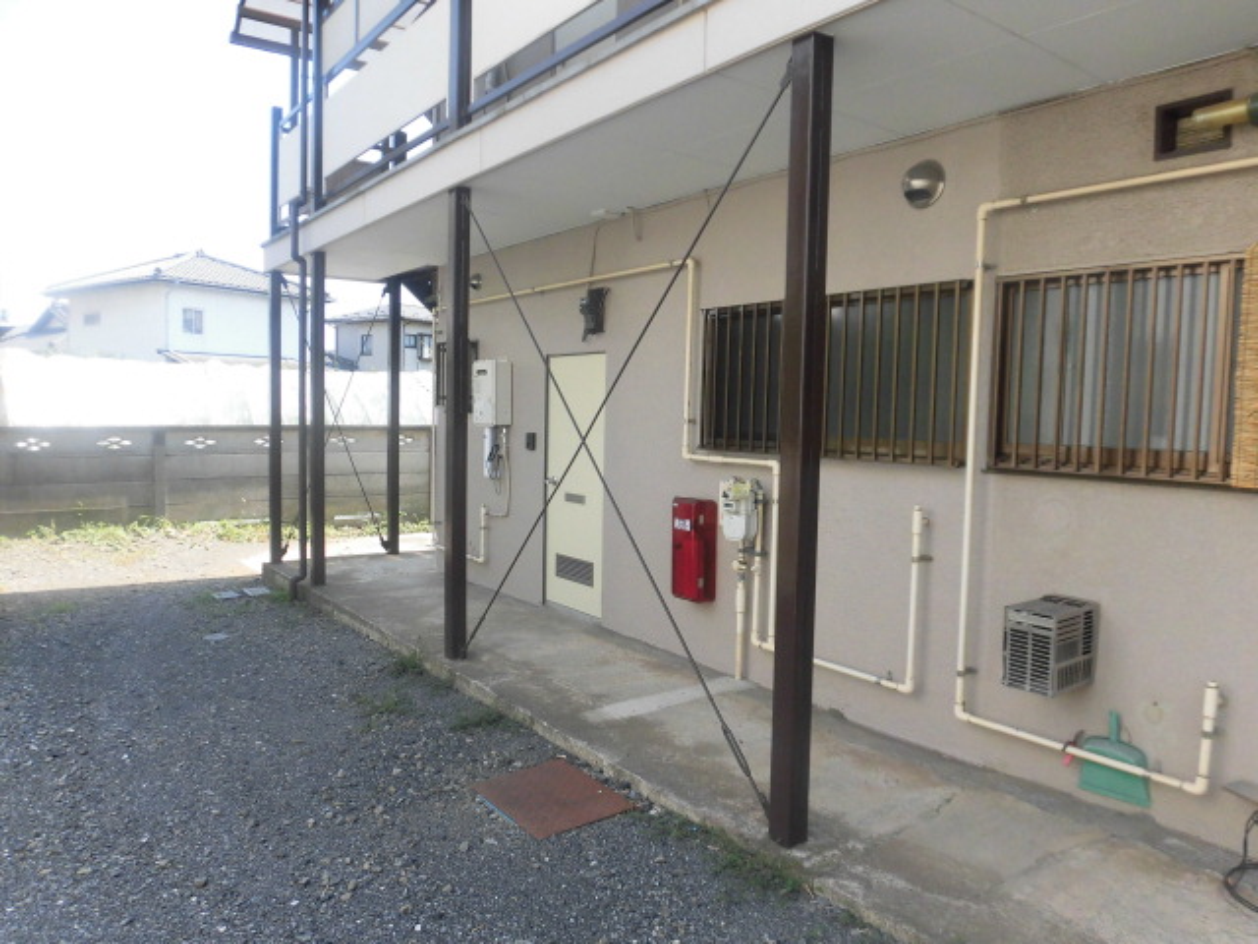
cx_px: 629
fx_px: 872
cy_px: 472
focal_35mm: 24
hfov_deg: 71.6
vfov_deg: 56.8
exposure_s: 1/320
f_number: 3.1
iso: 100
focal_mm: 4.3
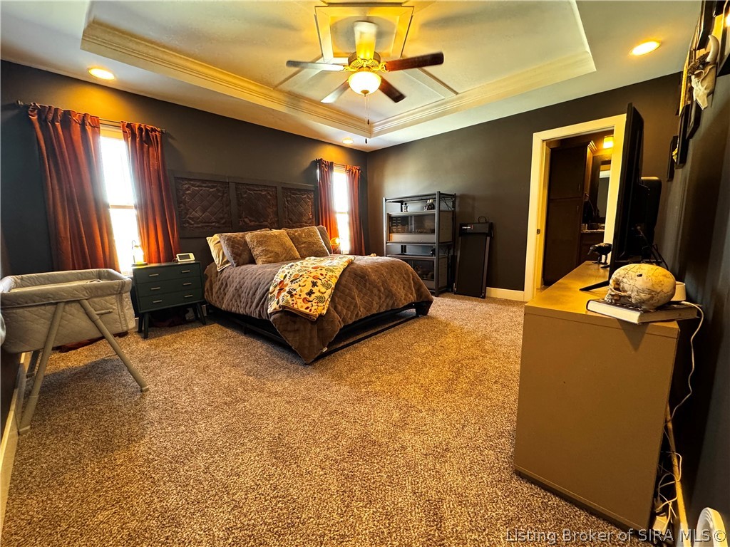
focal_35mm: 14
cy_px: 274
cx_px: 365
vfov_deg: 85.7
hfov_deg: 102.1
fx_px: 295
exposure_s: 1/60
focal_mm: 2.22
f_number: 2.2
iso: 320
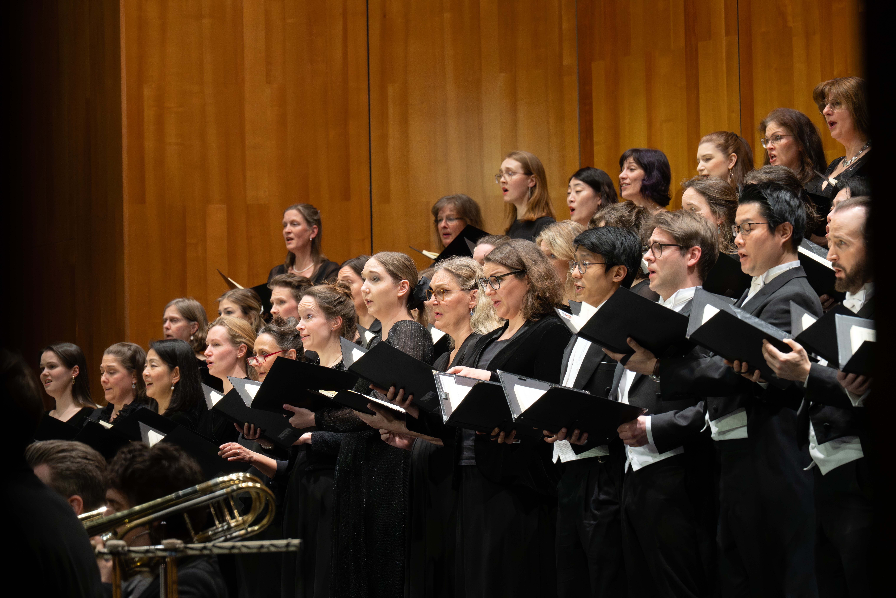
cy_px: 299
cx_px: 448
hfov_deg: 10.5
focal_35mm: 195
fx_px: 4853
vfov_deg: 7.0
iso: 5000
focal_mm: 195
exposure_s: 1/125
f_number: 9
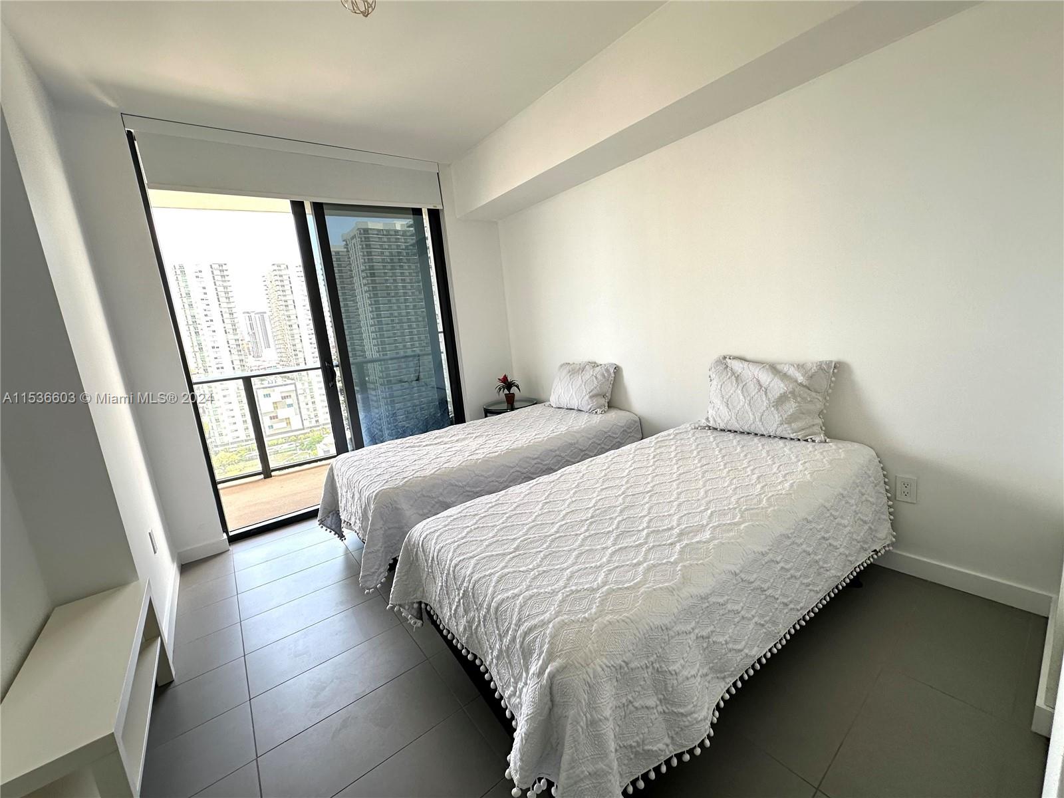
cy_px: 399
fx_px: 430
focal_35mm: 14
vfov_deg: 85.7
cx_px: 532
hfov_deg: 102.1
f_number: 2.2
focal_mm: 2.22
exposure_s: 1/99
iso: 64
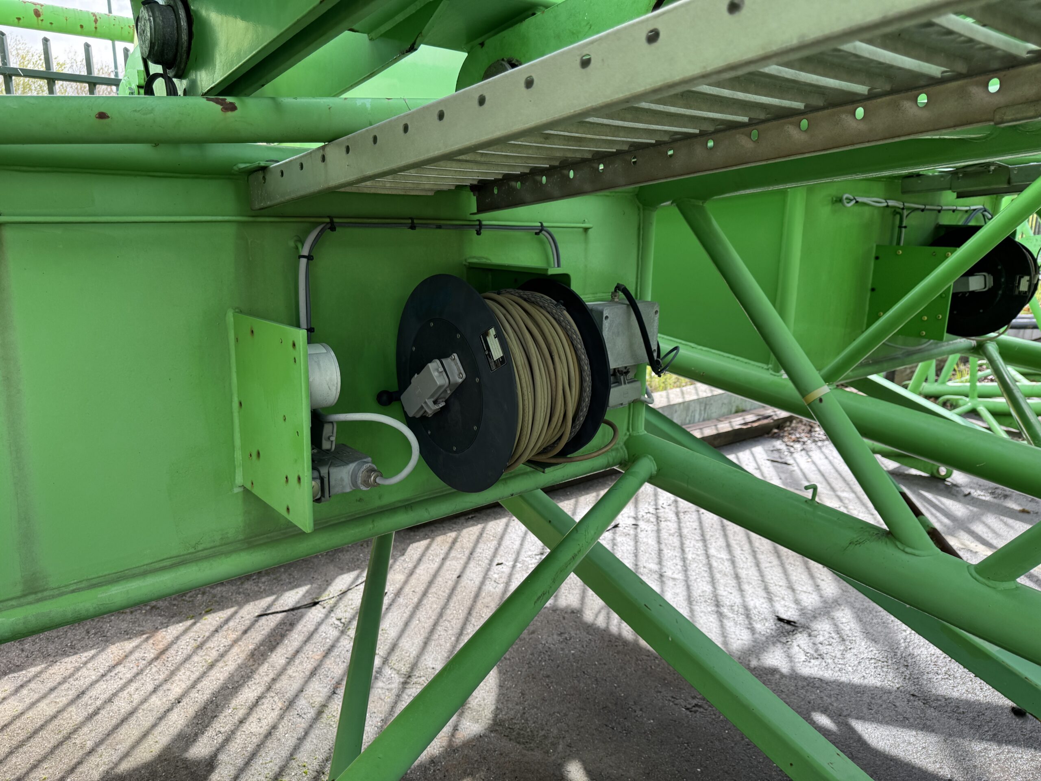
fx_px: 722
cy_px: 390
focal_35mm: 24
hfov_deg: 71.6
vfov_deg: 56.8
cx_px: 520
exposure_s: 1/425
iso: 80
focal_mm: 6.76
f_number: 1.78
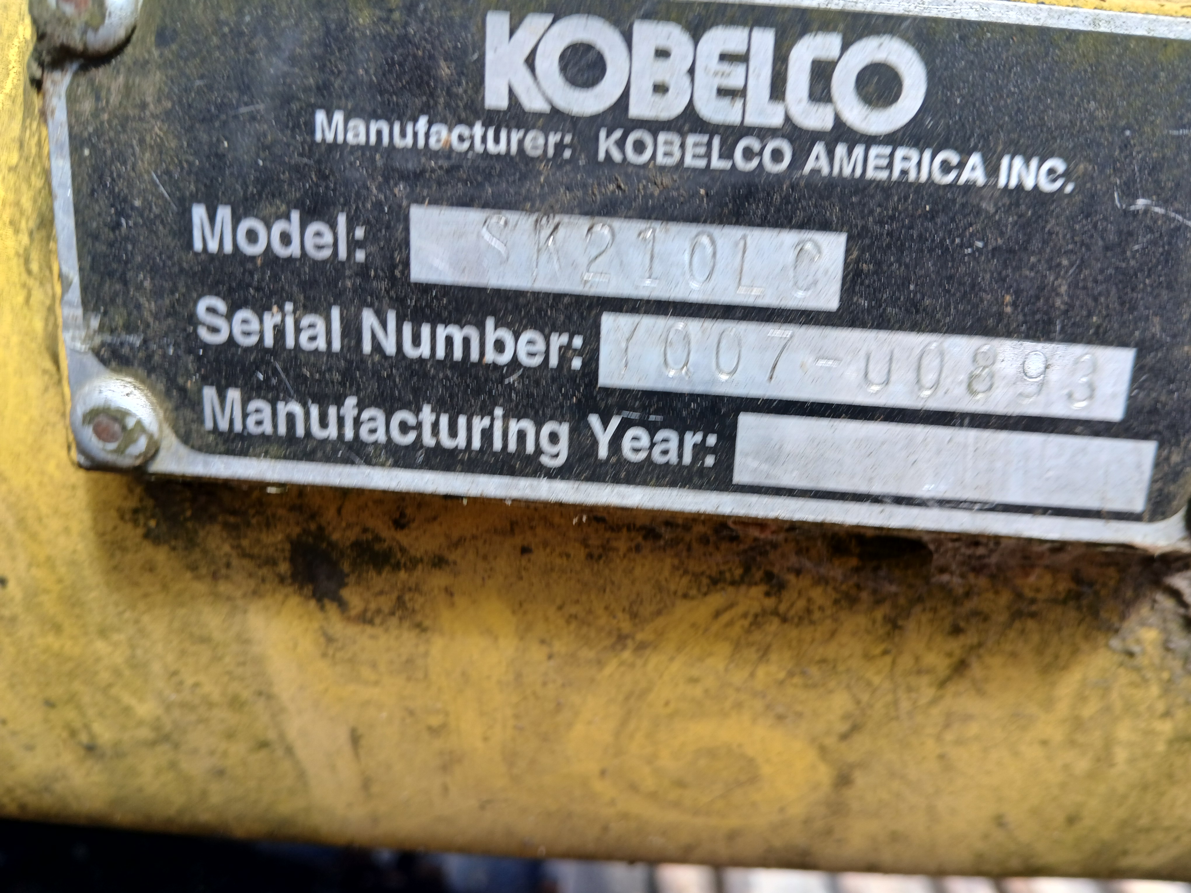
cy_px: 446
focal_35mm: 26
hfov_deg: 67.3
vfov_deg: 53.1
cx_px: 596
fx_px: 895
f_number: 1.8
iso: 20
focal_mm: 3.98
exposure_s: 1/120
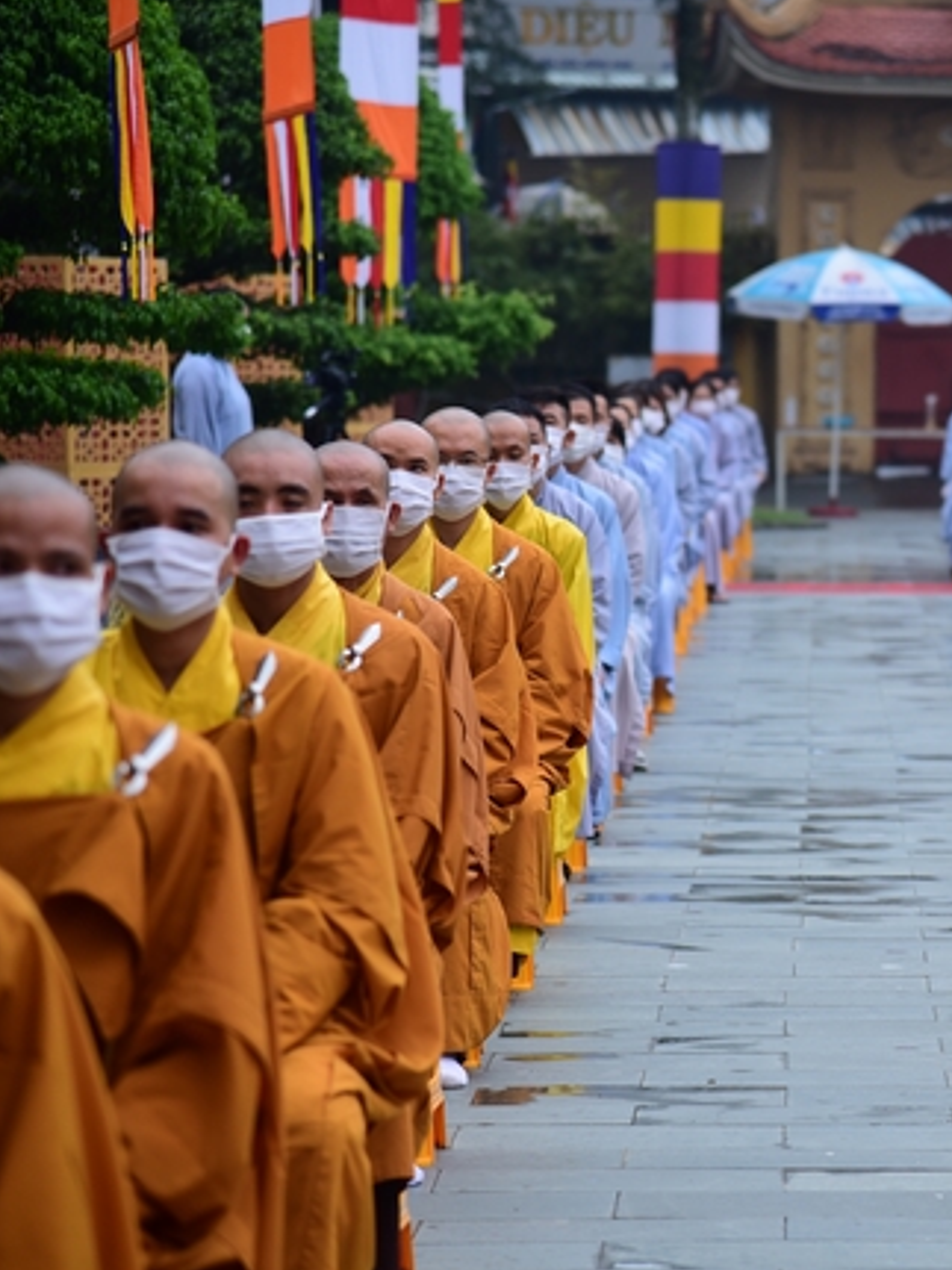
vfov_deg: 11.4
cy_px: 634
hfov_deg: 8.5
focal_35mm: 174
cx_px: 925
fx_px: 6384
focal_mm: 120
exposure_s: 1/125
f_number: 4
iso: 320
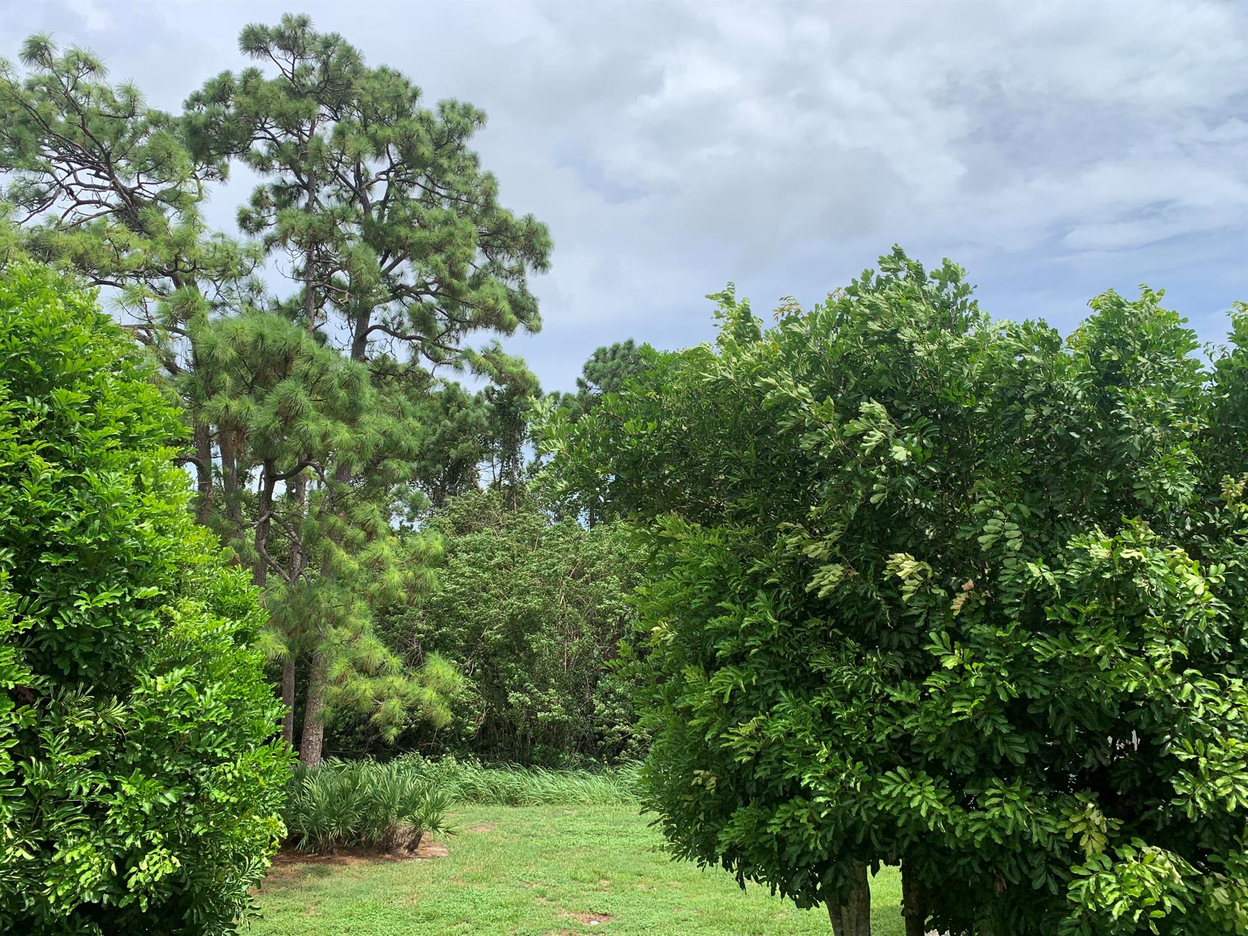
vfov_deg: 53.1
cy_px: 468
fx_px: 937
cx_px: 624
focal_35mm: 26
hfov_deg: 67.3
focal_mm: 4.25
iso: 25
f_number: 1.8
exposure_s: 1/2833
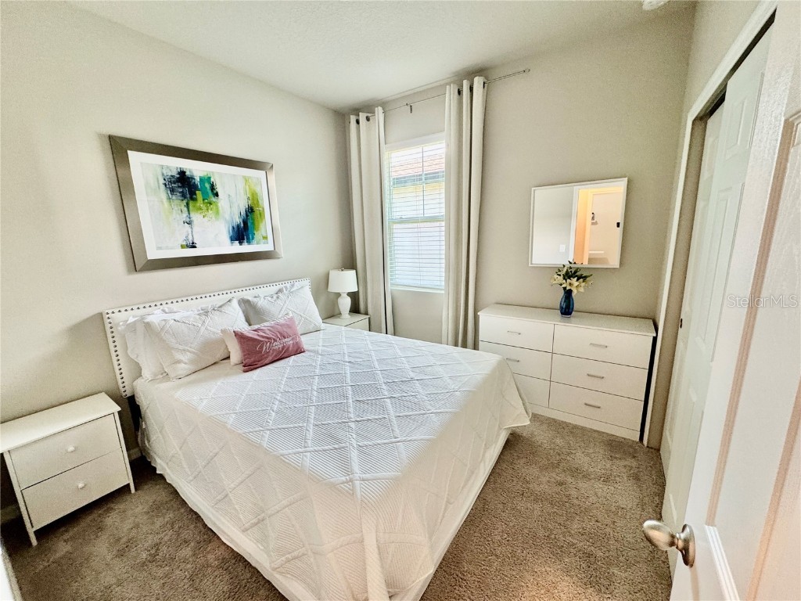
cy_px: 300
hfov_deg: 102.1
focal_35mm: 14
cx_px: 400
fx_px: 324
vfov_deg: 85.7
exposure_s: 1/60
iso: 160
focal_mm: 2.22
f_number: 2.2
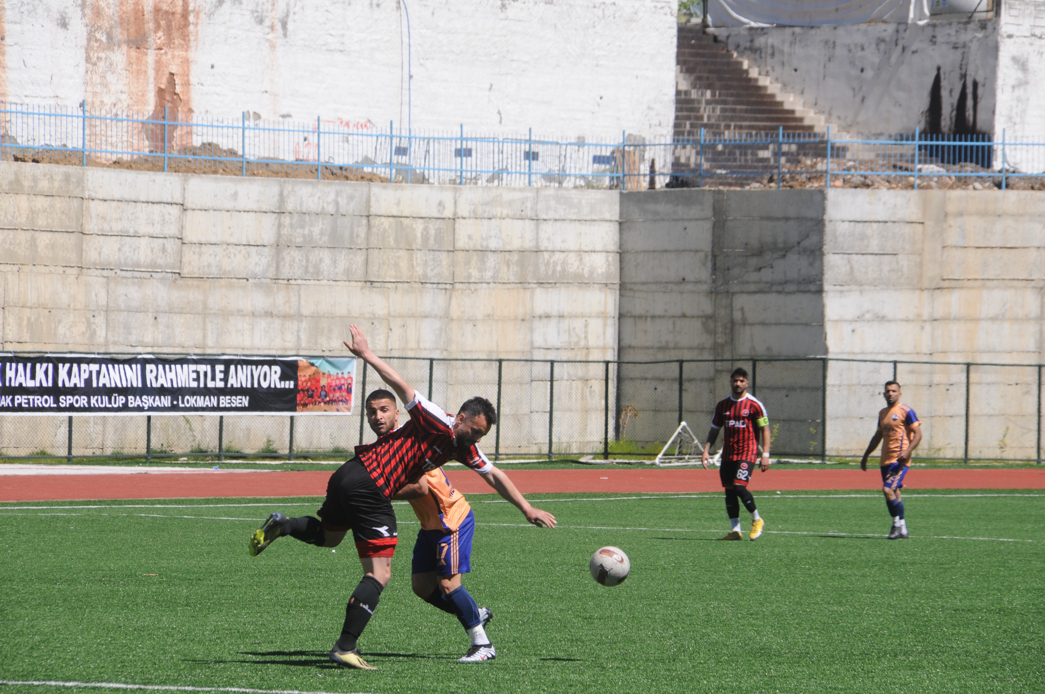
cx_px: 522
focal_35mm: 218
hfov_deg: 9.5
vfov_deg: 6.3
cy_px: 347
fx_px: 6306
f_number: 11
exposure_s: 1/500
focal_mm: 145
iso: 400
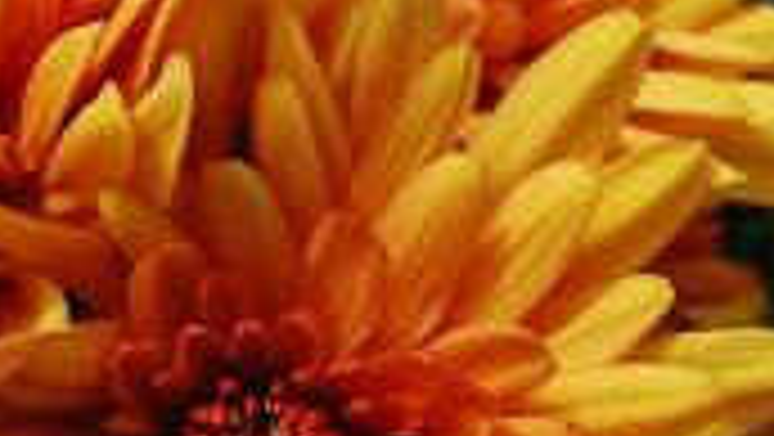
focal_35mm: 117
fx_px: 2403
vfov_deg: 10.3
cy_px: 378
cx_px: 27
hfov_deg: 17.9
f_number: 8
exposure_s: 1/160
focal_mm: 32
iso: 100
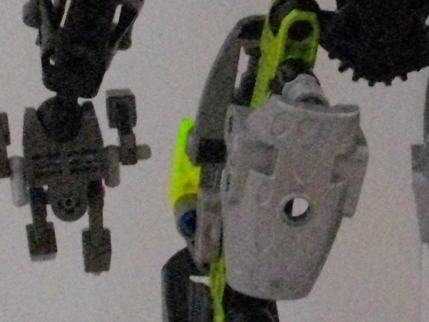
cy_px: 92
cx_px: 444
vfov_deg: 9.3
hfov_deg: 12.3
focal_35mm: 159
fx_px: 1971
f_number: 2.9
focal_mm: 5.7
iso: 800
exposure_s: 1/30
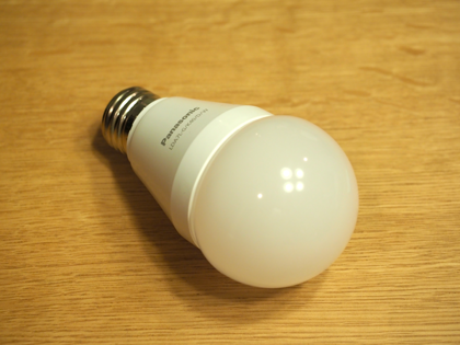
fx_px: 1063
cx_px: 230
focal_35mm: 80
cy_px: 172
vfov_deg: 18.4
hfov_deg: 24.4
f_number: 4
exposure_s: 1/100
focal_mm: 40
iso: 640
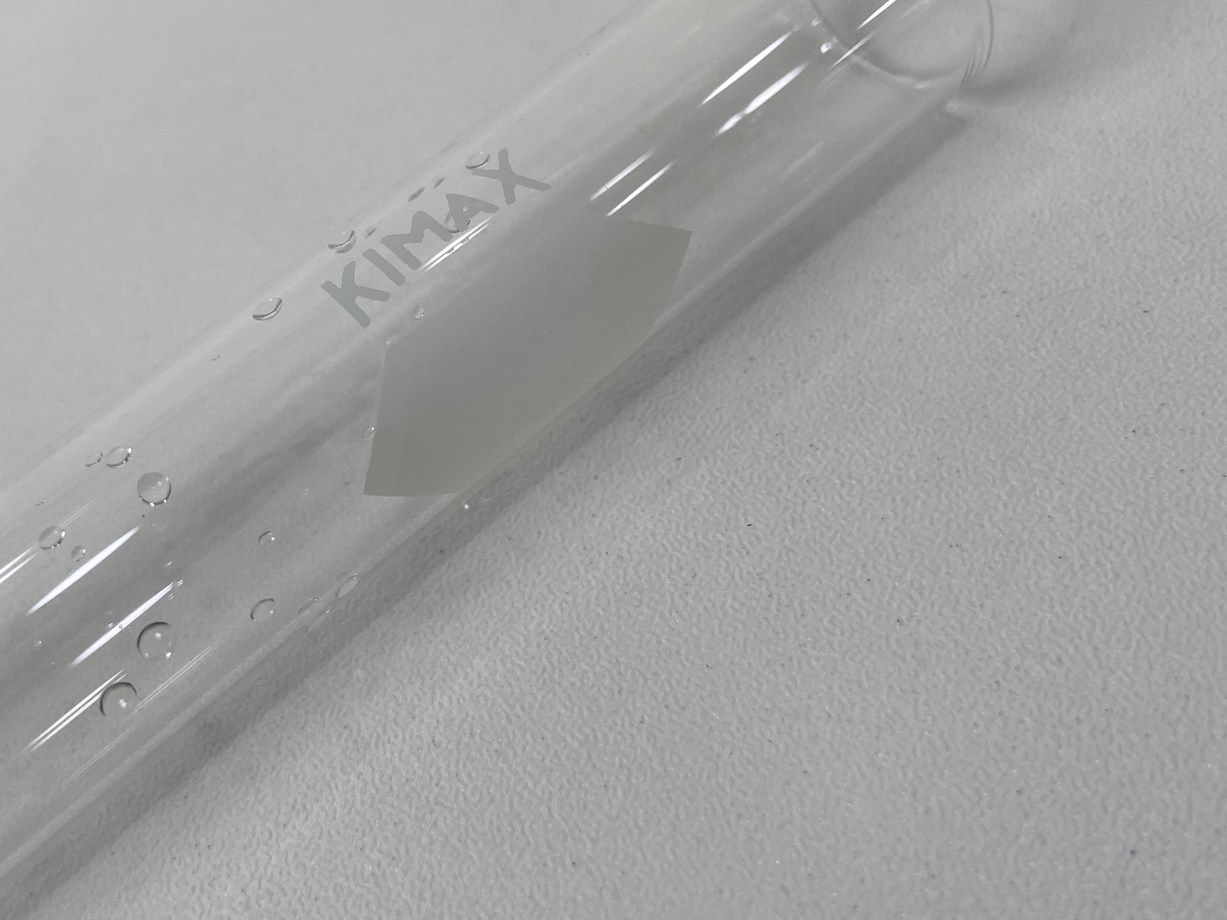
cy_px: 403
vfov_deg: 34.3
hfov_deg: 44.2
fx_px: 1489
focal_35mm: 42
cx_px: 424
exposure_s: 1/198
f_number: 1.8
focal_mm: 4.25
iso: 32
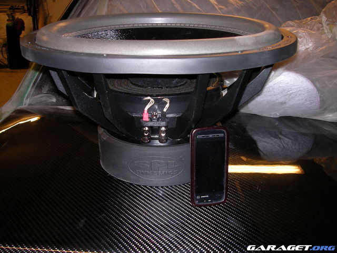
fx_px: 370
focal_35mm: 38
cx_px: 168
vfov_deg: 37.7
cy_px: 126
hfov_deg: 49.0
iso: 100
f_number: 3.3
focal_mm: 6.3
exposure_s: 1/30
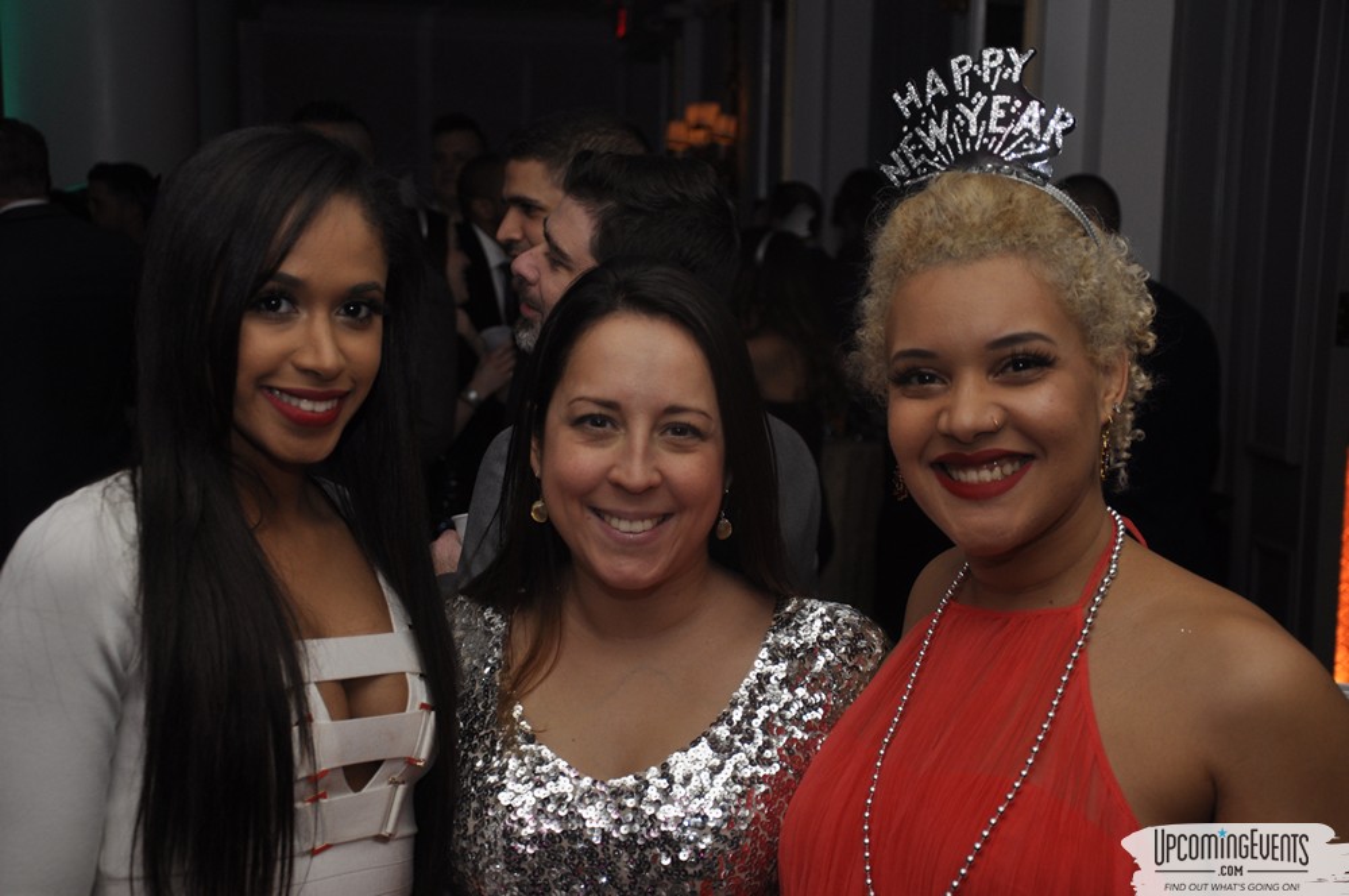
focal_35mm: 63
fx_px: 2358
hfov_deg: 31.9
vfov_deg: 21.5
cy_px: 448
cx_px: 674
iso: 400
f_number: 4.8
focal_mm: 42
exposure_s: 1/60
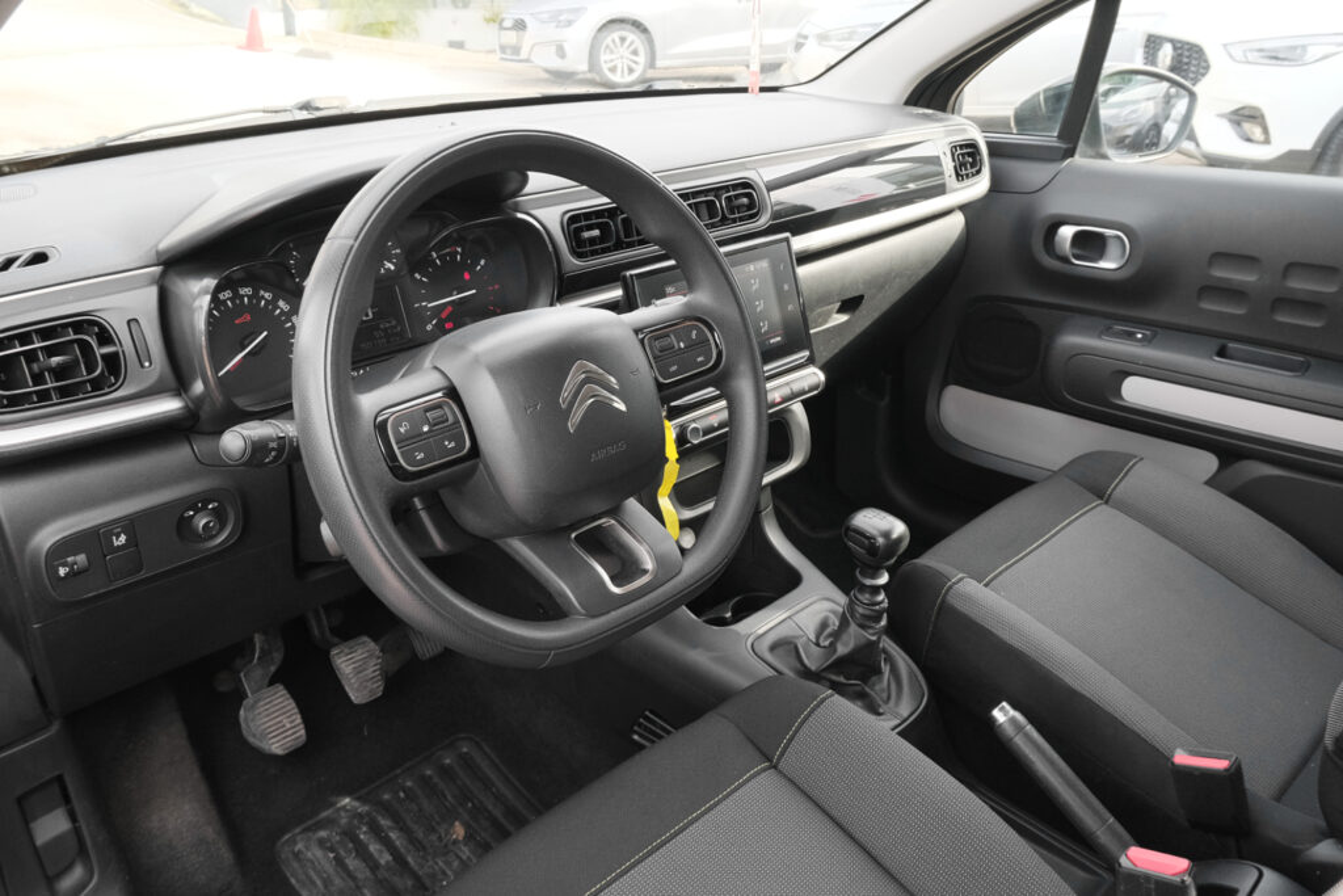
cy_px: 448
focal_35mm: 27
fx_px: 1007
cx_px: 672
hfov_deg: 67.4
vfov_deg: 47.9
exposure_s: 1/100
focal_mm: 18.1
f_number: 9
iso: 2000
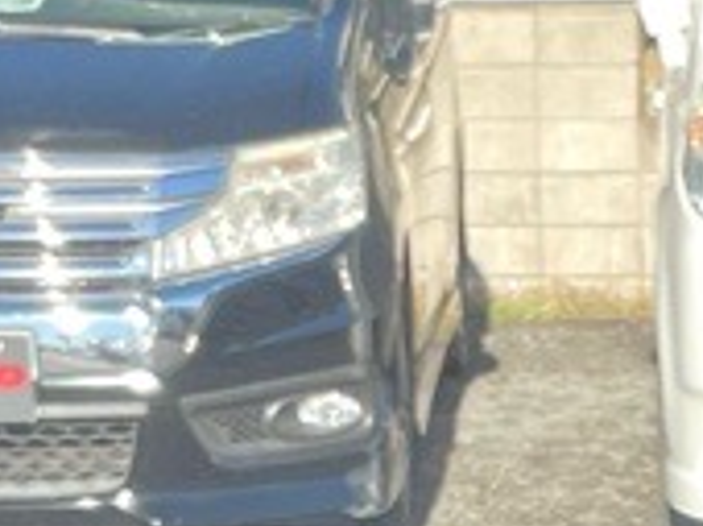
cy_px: 1255
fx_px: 3975
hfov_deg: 10.0
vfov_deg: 7.1
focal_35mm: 196
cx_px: 744
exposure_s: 1/425
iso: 32
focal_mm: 4.2
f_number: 1.6
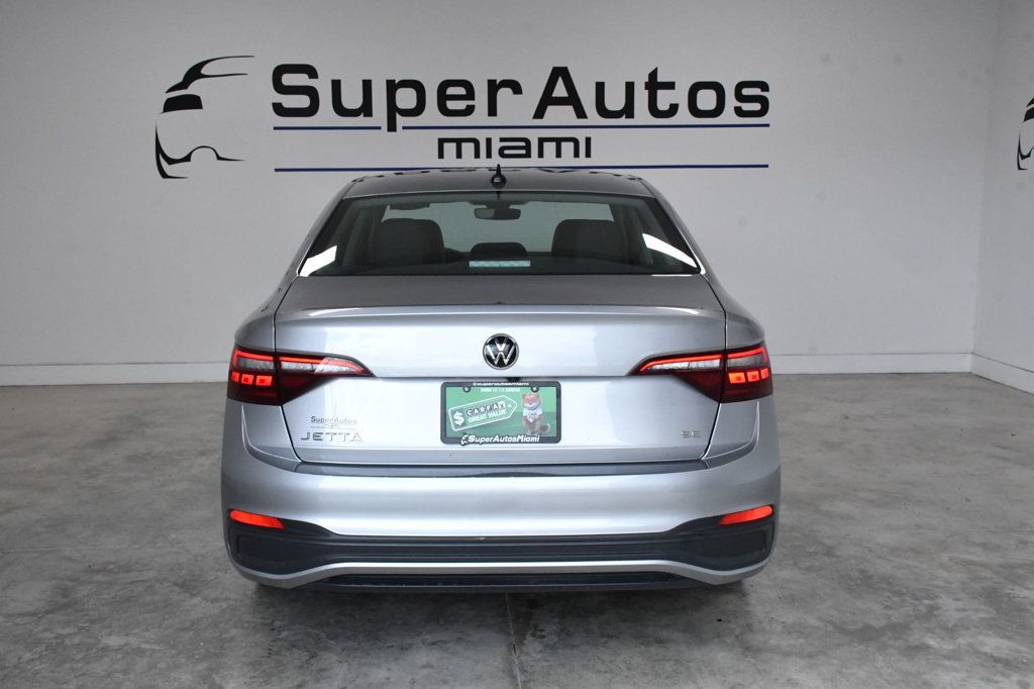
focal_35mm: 39
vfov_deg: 34.2
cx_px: 517
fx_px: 1120
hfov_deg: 49.6
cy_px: 344
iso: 2500
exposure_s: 1/640
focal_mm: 26
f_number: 13
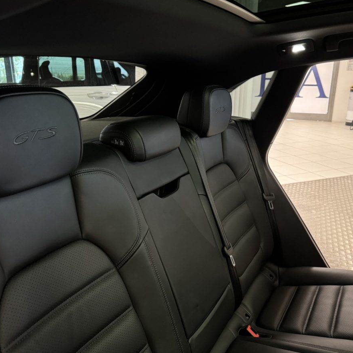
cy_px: 176
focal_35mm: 29
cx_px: 181
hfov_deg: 55.6
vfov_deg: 55.6
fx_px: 335
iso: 640
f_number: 1.78
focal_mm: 6.76
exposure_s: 1/33
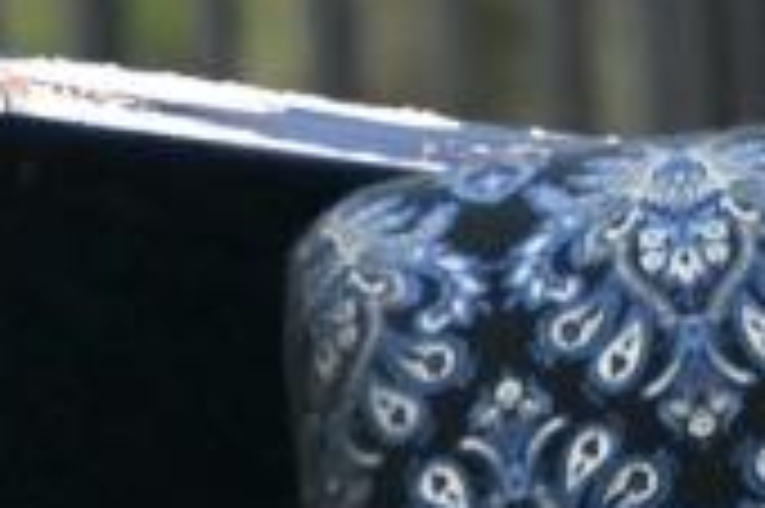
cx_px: 1683
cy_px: -607
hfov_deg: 1.9
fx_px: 22970
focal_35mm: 1082
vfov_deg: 1.3
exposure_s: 1/100
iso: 320
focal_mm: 120
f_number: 4.5
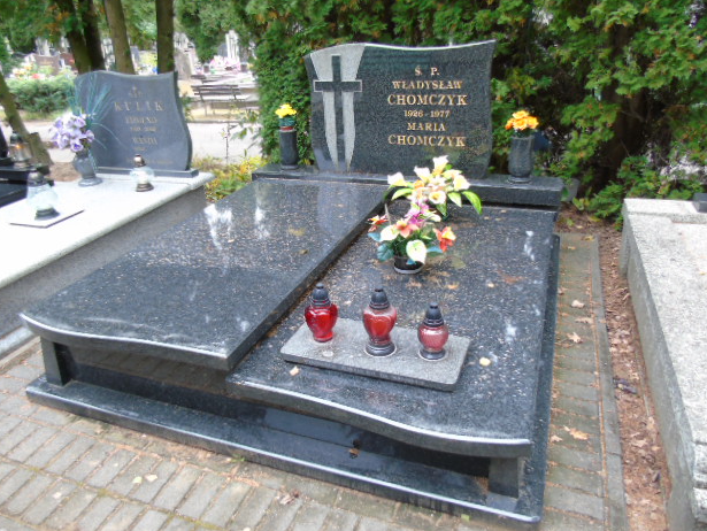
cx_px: 351
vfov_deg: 53.1
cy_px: 268
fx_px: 531
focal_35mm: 26
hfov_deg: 67.3
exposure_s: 1/30
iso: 200
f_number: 3.4
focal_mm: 4.4
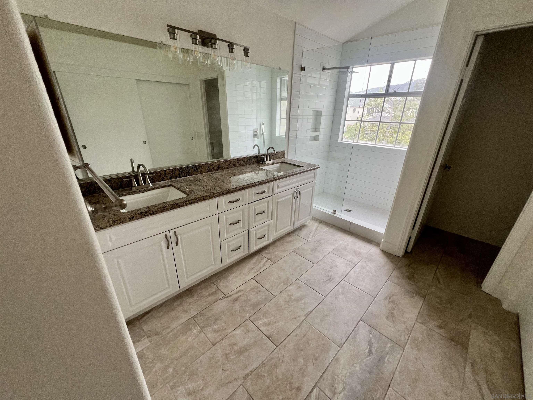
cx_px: 266
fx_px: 200
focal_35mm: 13
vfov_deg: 89.9
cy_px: 200
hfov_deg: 106.2
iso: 80
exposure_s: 1/99
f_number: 1.8
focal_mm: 1.57
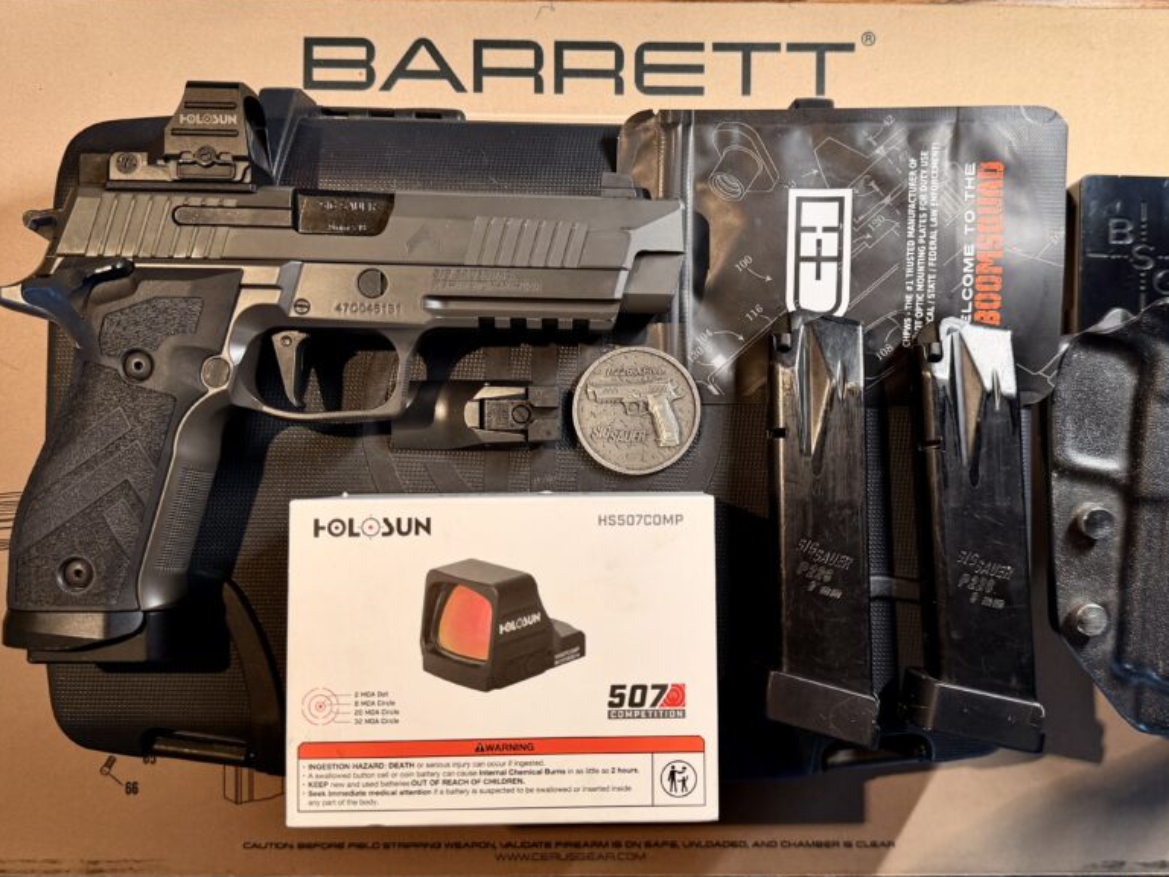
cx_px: 604
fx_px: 844
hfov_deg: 69.4
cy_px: 428
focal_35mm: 25
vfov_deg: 54.9
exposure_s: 1/60
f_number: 1.78
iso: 125
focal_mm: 6.76
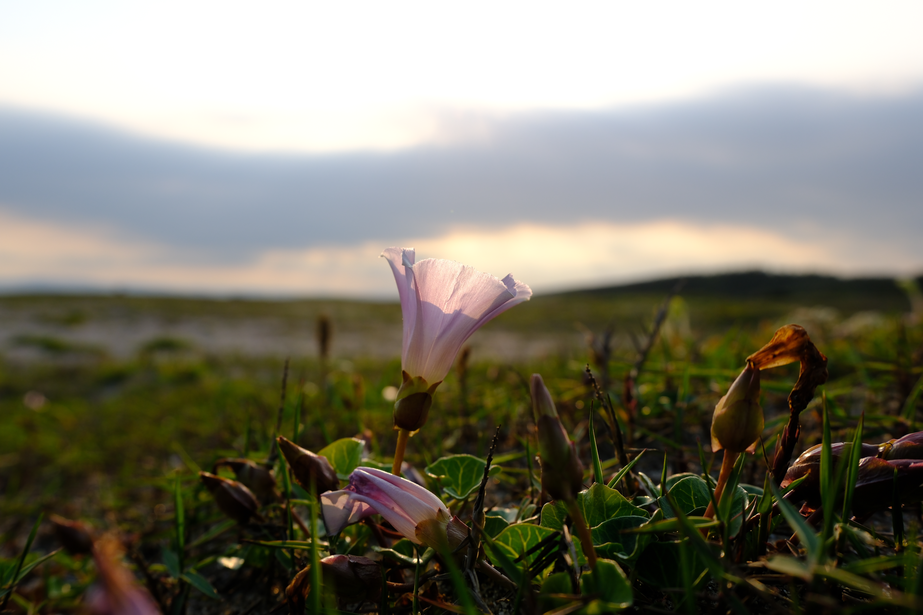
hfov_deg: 61.9
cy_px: 308
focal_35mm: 30
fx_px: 769
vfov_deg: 43.6
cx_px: 462
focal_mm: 20.2
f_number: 5.6
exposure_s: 1/680
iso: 160
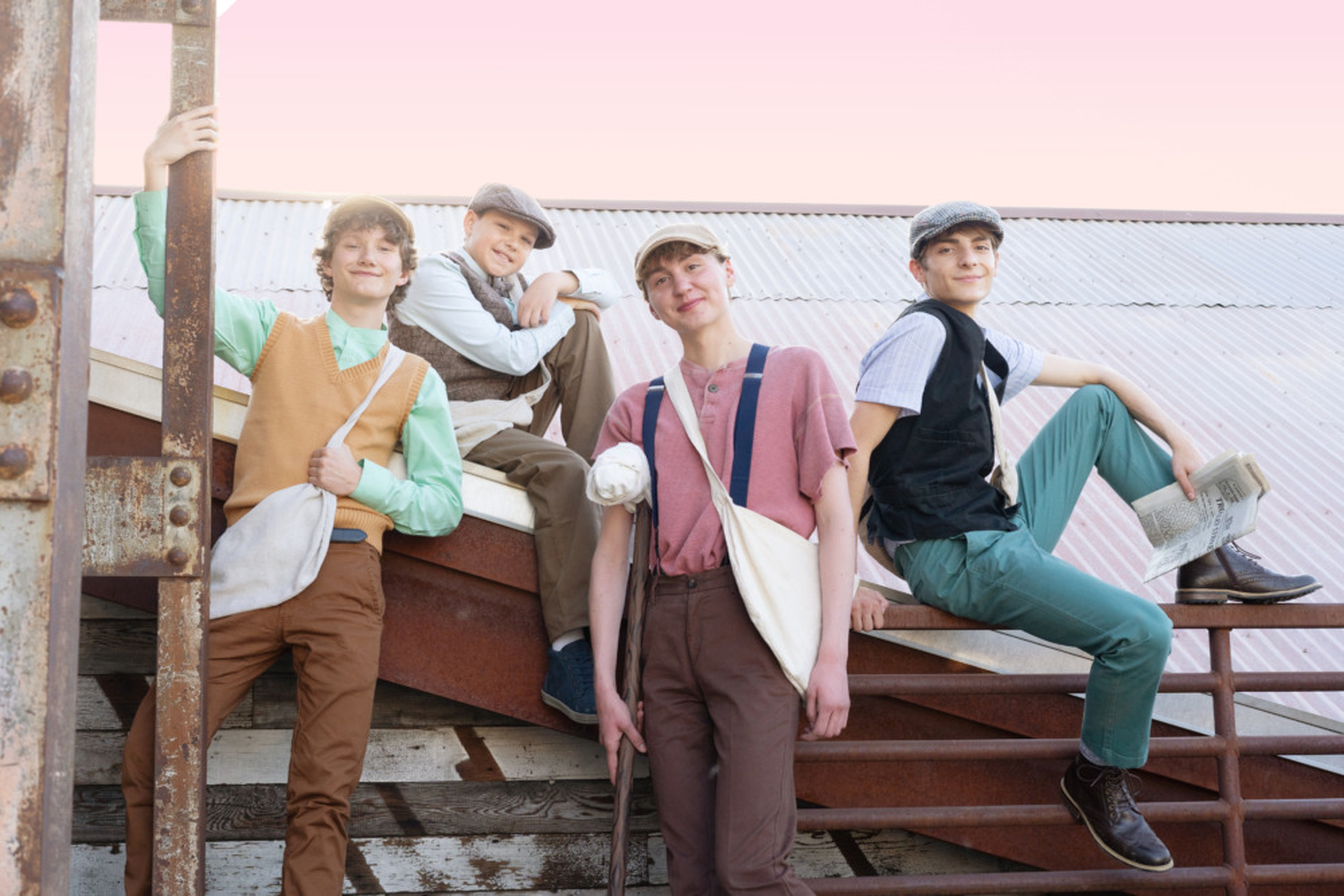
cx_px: 672
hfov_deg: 39.6
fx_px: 1867
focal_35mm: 50
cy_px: 448
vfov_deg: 27.0
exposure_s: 1/250
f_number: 8
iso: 640
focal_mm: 50
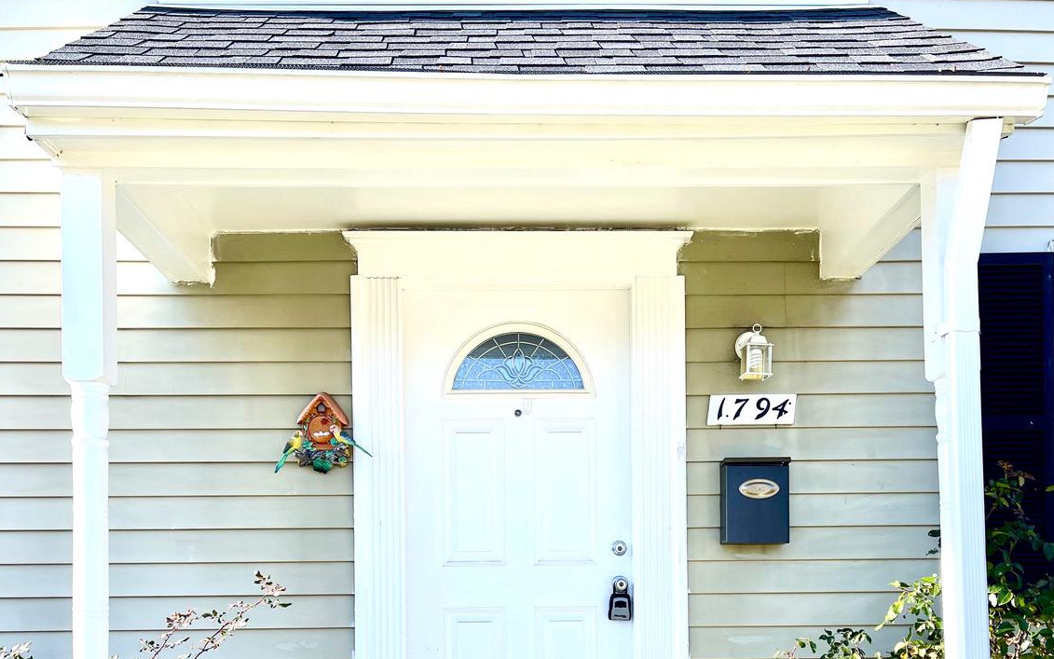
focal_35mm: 36
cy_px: 586
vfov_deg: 33.6
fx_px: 1034
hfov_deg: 54.0
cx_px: 527
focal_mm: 5.1
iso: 32
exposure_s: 1/1038
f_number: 1.6
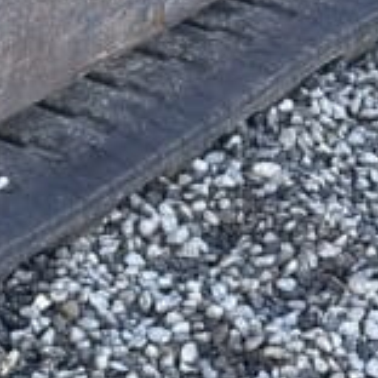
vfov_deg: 7.1
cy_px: -13
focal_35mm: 244
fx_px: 3014
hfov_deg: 7.1
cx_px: -179
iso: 64
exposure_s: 1/172
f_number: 1.78
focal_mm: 6.86
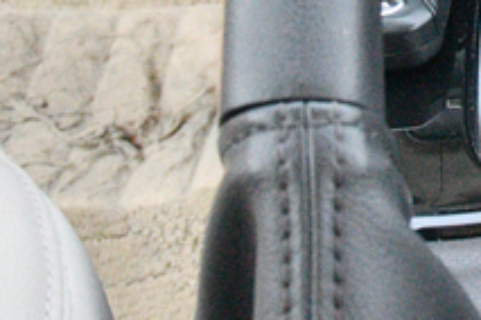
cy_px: -258
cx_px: 682
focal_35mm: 192
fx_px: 2565
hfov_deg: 10.4
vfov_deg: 7.0
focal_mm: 34
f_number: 13
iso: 8000
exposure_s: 1/640
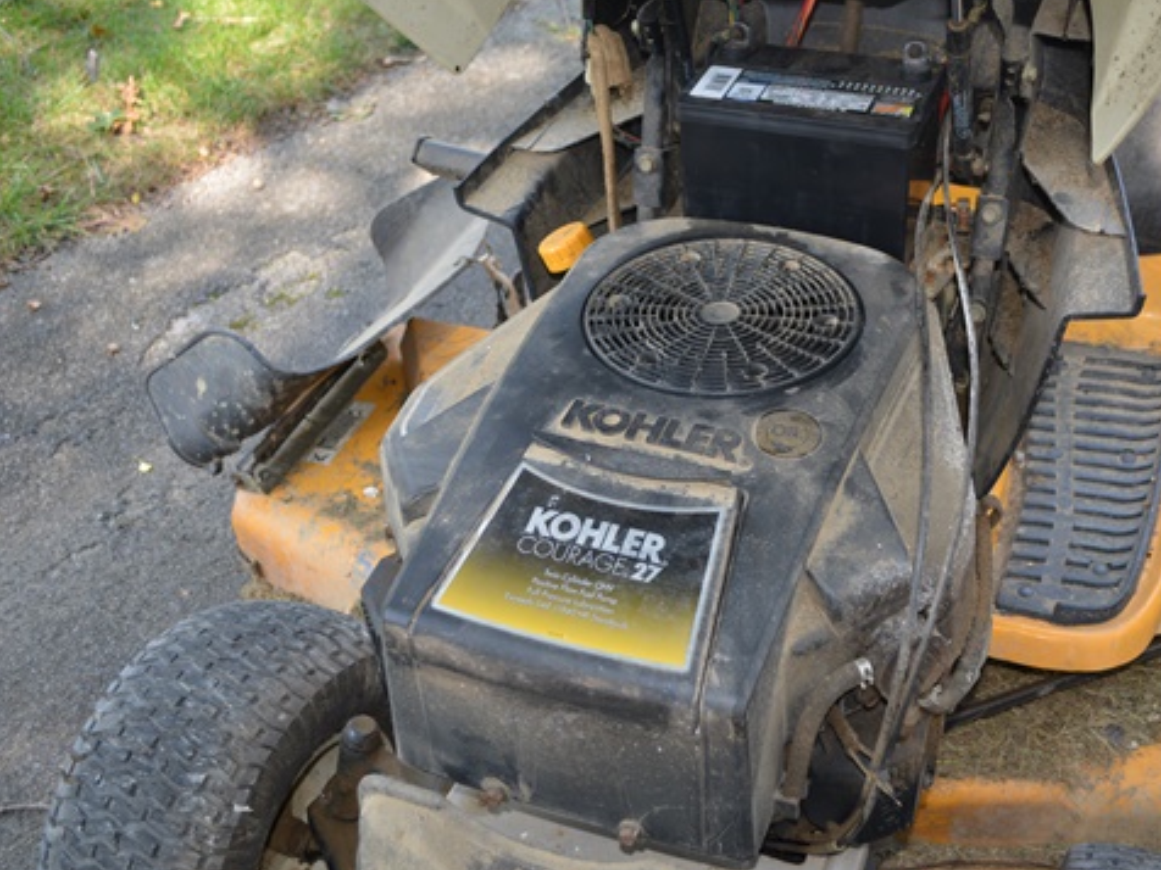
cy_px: 414
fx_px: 1342
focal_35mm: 40
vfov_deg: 36.0
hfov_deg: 46.6
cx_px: 690
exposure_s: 1/125
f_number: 4
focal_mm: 22
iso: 250
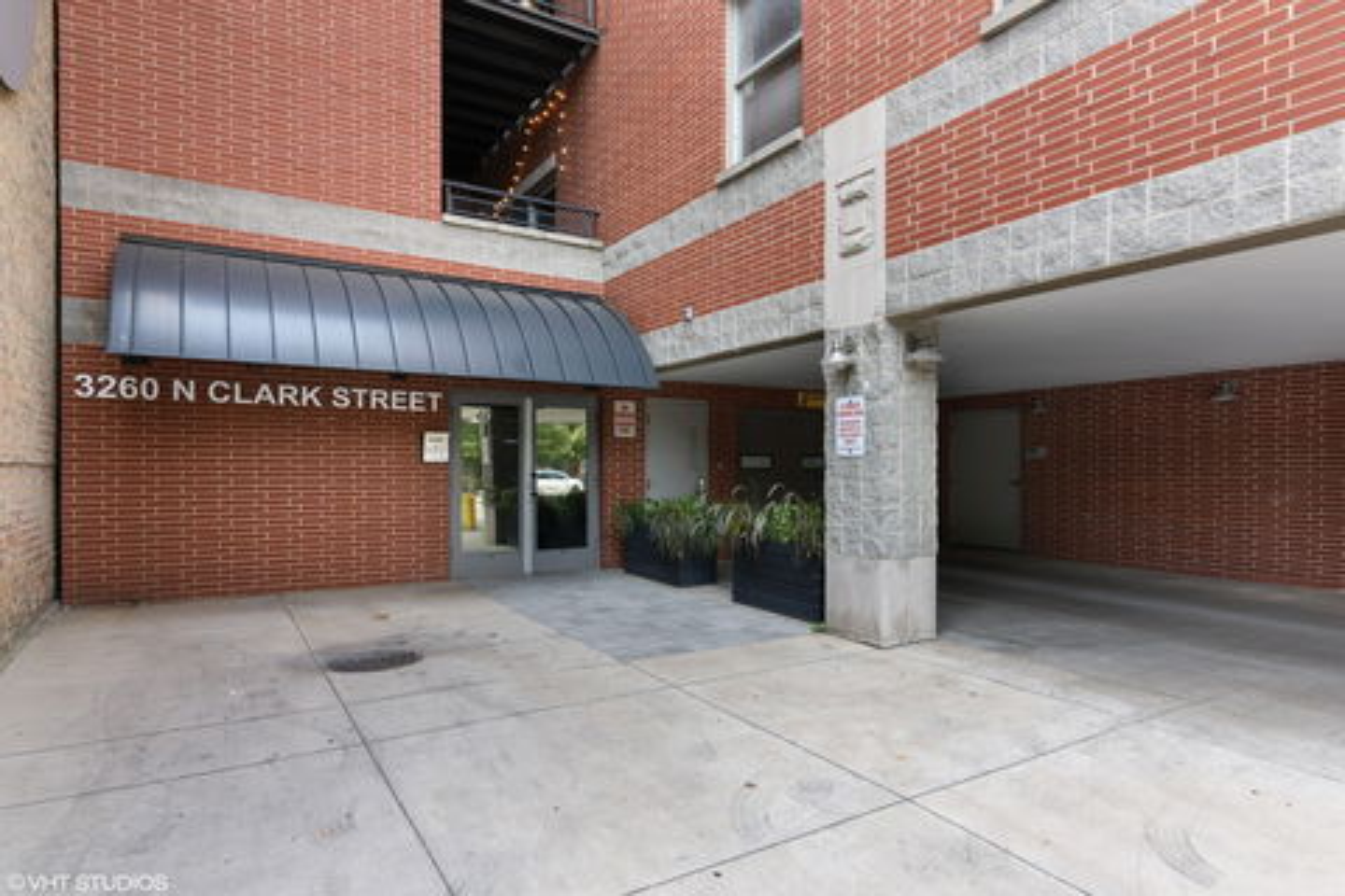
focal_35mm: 20
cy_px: 448
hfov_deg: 84.0
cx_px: 672
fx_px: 747
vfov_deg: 61.9
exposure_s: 1/25
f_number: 8
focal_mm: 20
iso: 250
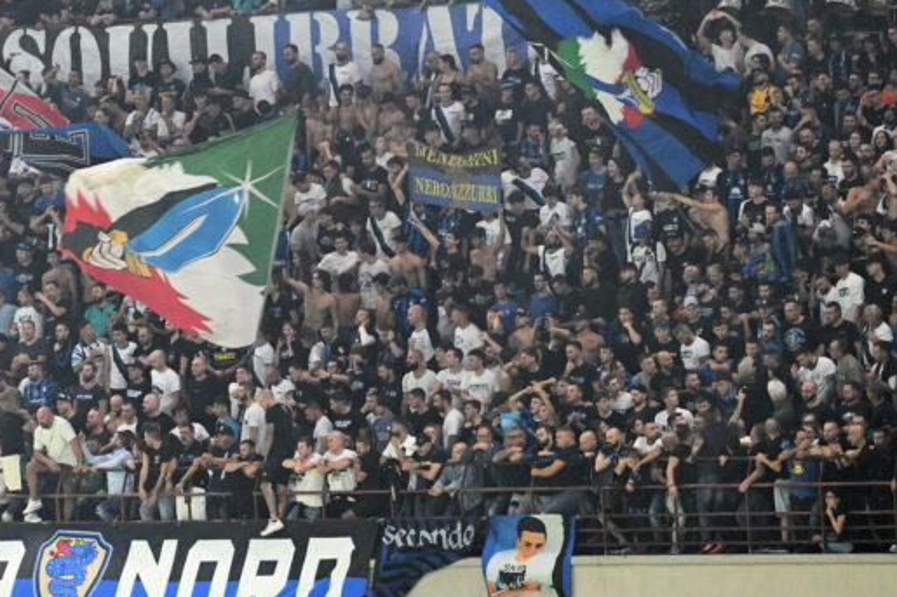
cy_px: 74
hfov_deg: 5.7
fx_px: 8917
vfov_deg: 3.8
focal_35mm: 358
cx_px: 44
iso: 2500
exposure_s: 1/125
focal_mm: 180
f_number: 5.6
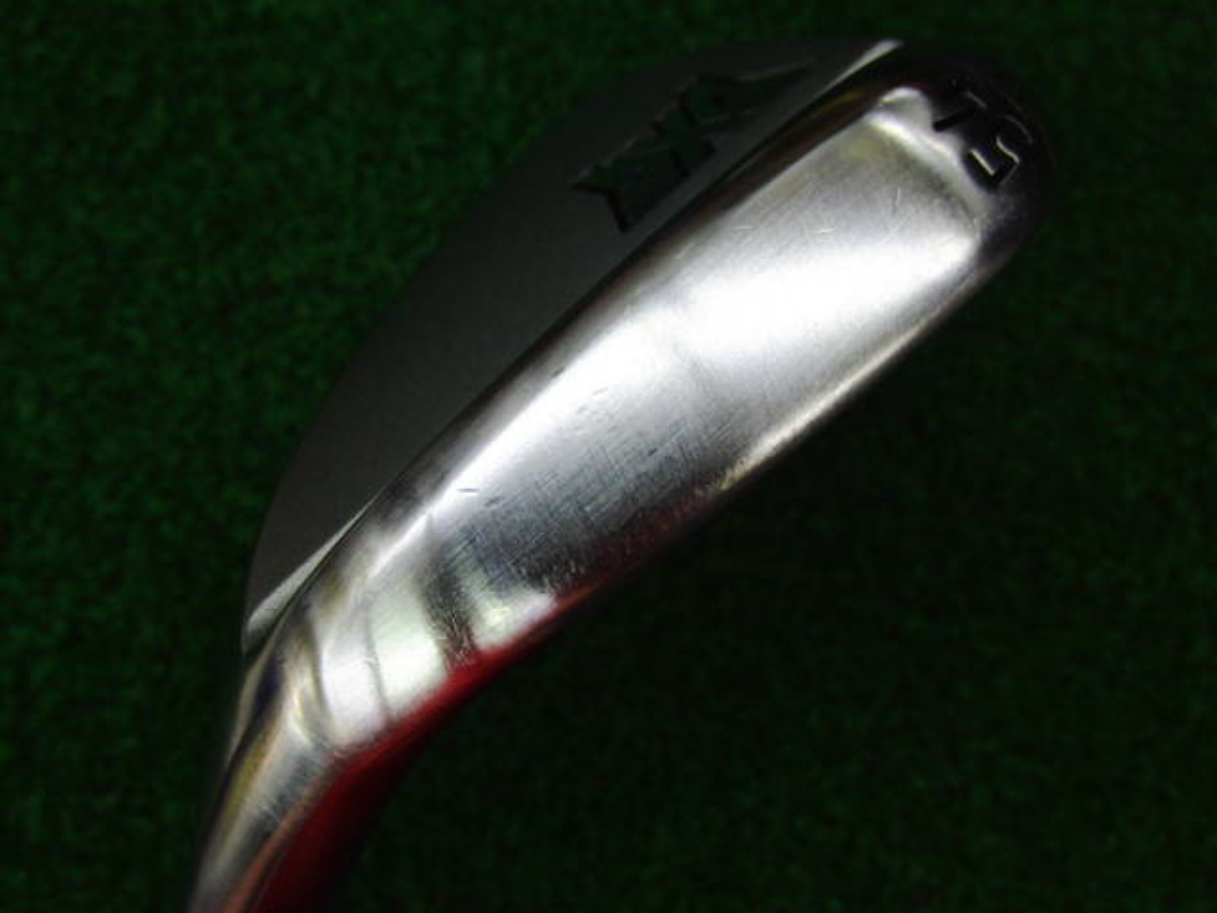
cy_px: 456
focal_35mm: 37
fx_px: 1301
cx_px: 608
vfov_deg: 38.7
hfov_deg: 50.1
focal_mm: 6.42
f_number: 3.6
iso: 200
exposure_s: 1/80
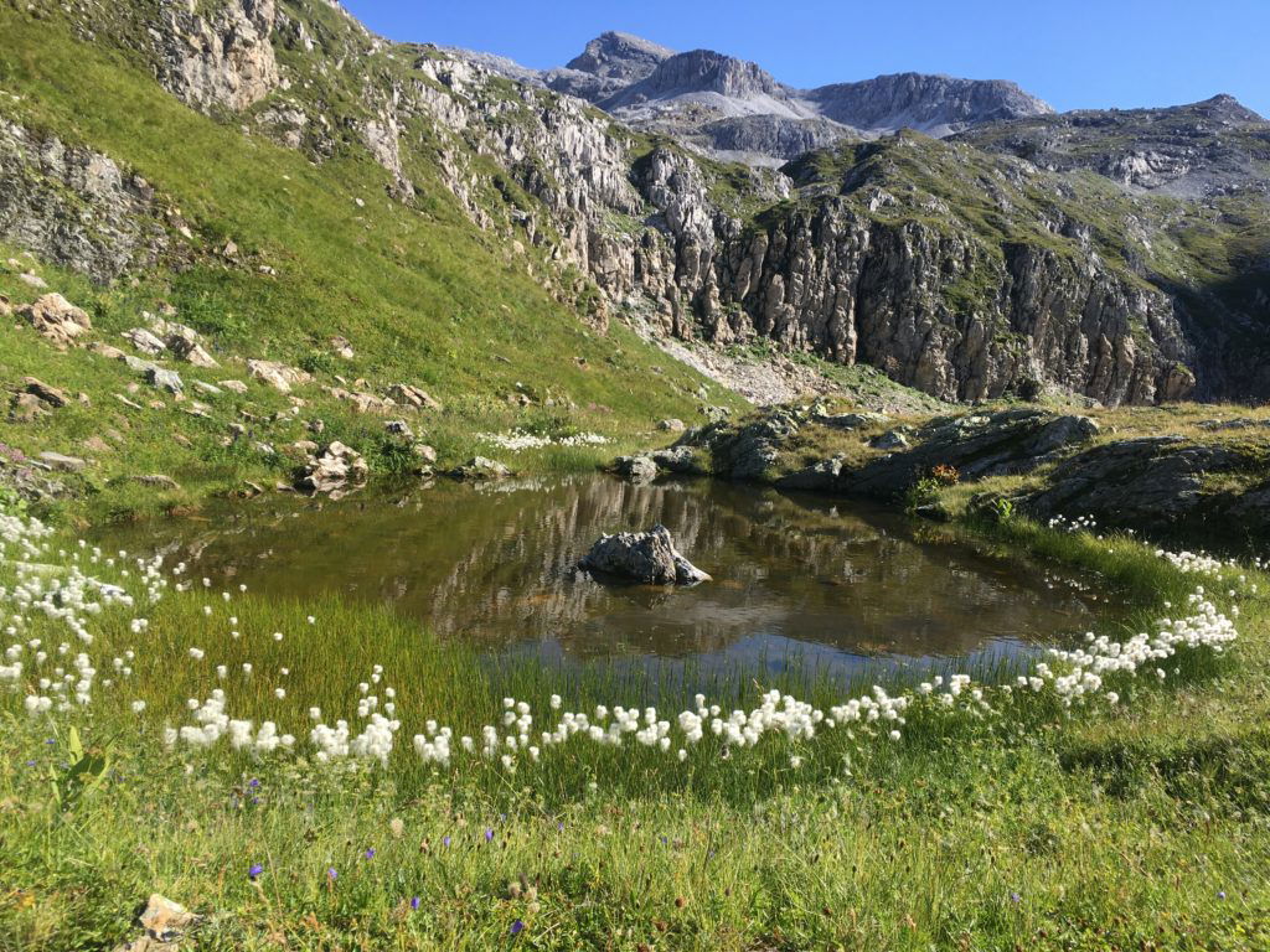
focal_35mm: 29
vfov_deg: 48.2
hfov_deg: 61.7
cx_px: 635
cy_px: 476
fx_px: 1064
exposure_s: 1/855
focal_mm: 4.15
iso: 25
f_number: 2.2
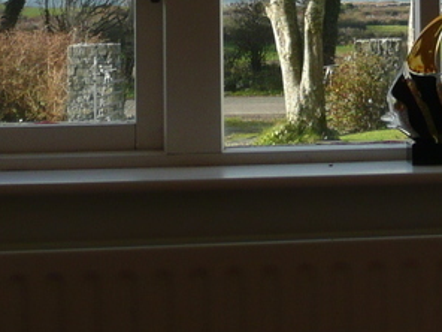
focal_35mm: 166
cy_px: -214
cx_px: 427
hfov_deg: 11.8
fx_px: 2120
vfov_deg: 8.7
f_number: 4.2
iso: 100
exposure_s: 1/160
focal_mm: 7.8
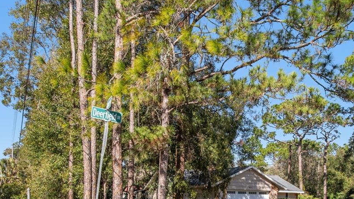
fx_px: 300
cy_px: 185
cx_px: 215
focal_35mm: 32
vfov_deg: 34.4
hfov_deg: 60.4
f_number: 7.1
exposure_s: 1/250
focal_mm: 10
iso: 100
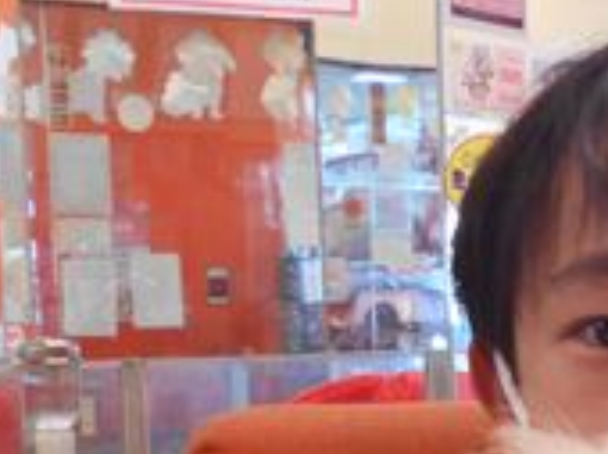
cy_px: 490
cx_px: 651
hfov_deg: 20.4
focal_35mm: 92
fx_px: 1614
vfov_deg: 15.6
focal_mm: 4.6
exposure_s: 1/30
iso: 160
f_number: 3.2
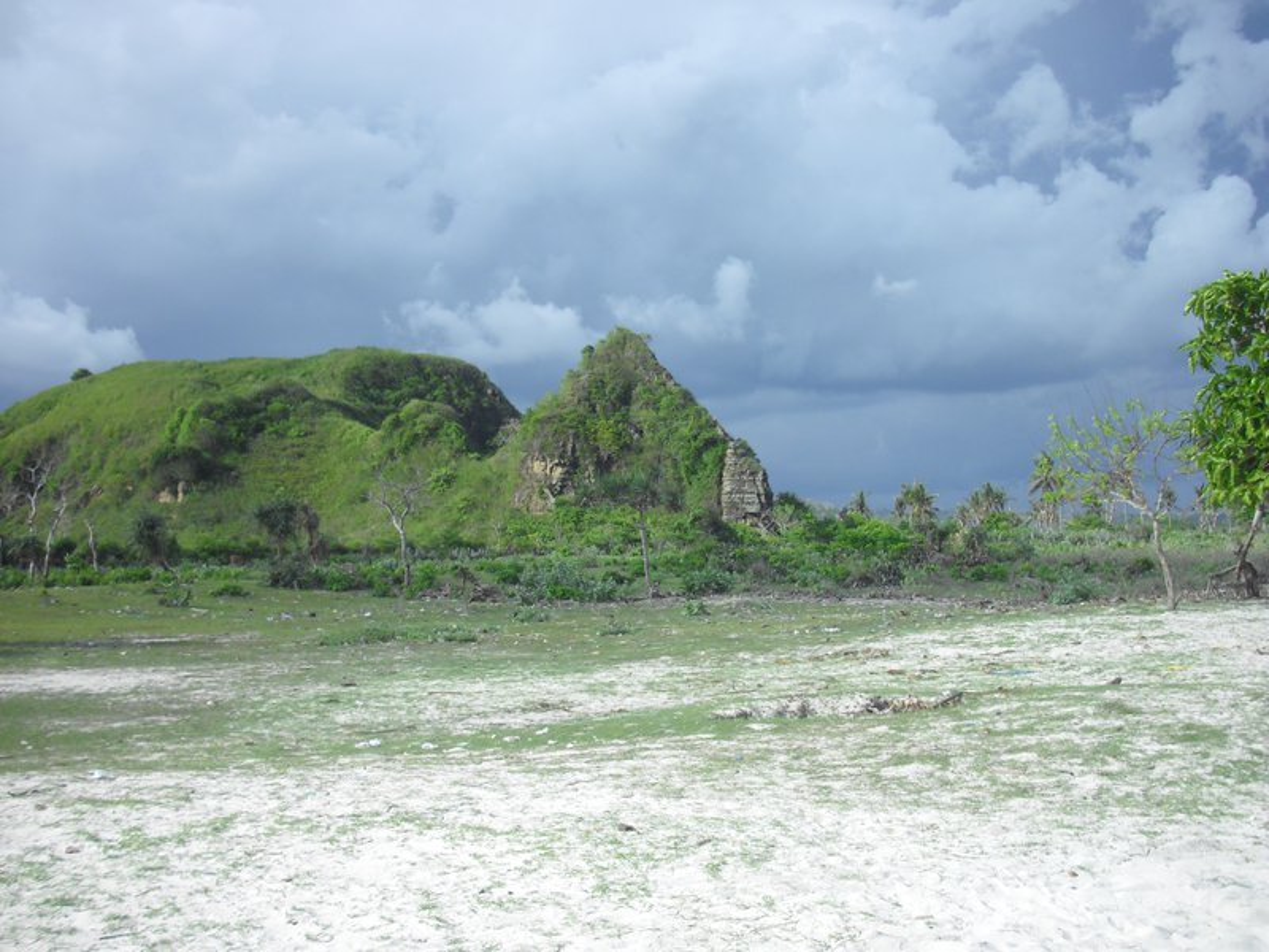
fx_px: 1393
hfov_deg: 49.0
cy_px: 476
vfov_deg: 37.7
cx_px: 634
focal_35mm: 38
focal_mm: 6.2
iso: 100
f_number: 8
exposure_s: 1/200
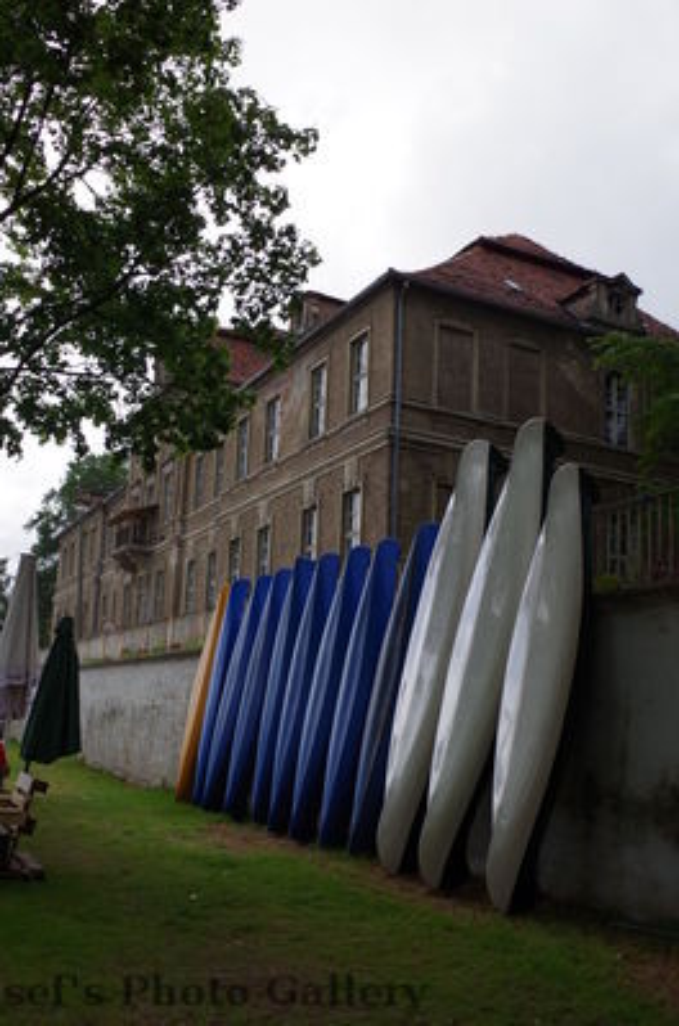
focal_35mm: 34
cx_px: 340
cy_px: 513
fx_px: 967
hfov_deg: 38.7
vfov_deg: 55.9
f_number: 8
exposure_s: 1/400
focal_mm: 23.13
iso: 400
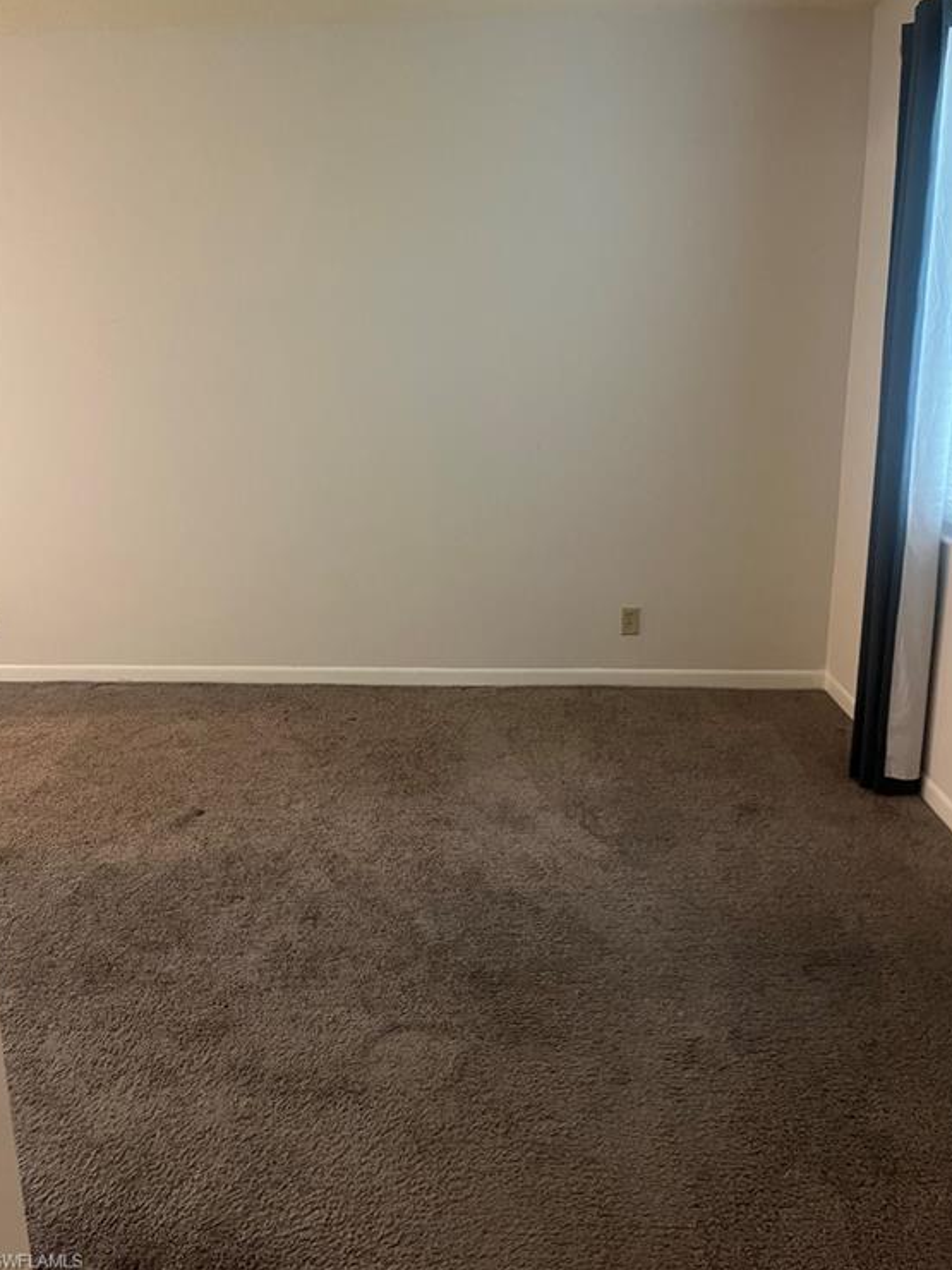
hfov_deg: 51.4
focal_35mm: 27
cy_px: 614
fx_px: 990
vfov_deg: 65.3
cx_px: 482
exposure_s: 1/40
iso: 500
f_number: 1.5
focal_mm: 5.7
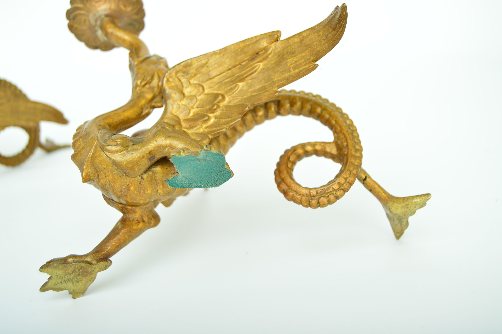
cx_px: 251
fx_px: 648
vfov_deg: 28.9
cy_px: 167
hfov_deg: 42.4
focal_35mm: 46
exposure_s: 1/200
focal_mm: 31
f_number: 5.6
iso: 200
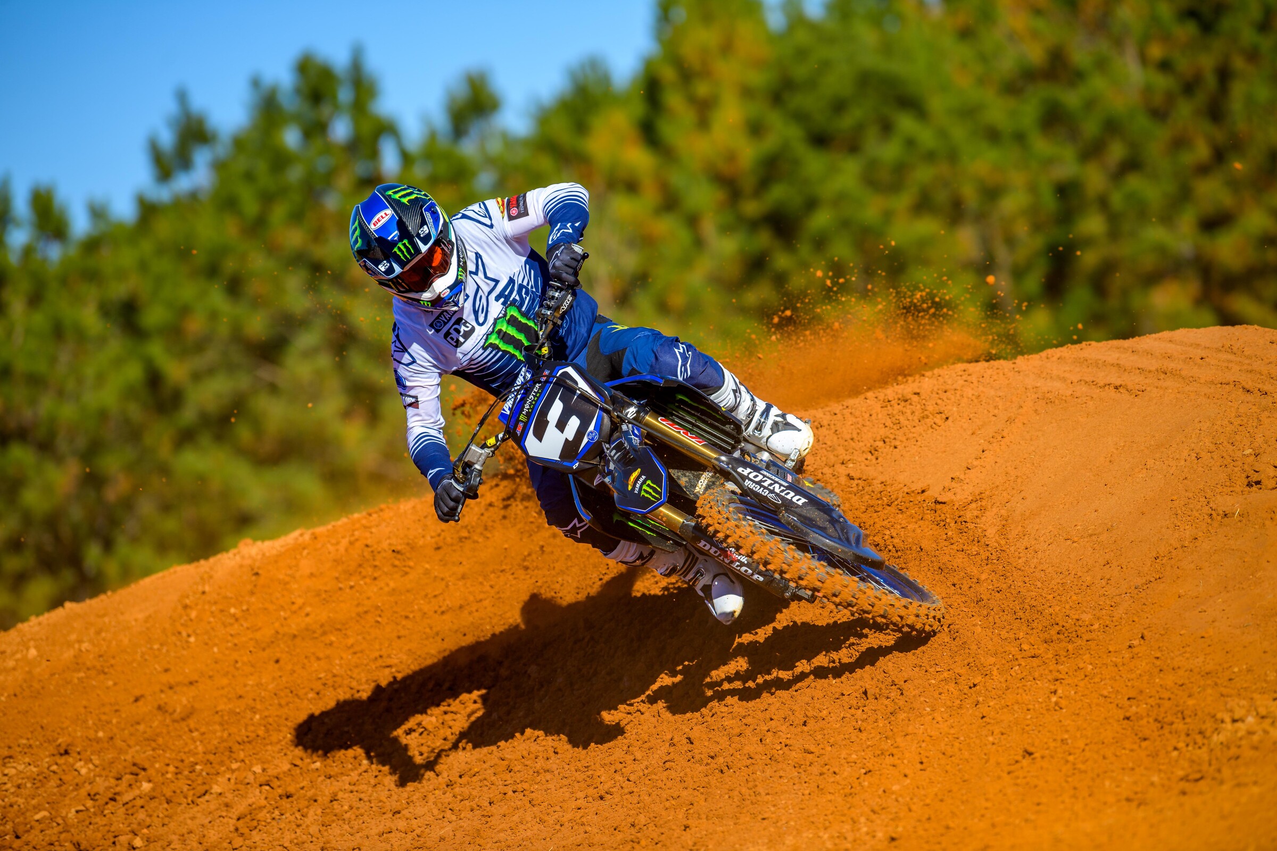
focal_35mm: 200
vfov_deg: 6.9
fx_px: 7094
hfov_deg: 10.3
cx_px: 638
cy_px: 426
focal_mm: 200
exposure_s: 1/1600
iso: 100
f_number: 3.5
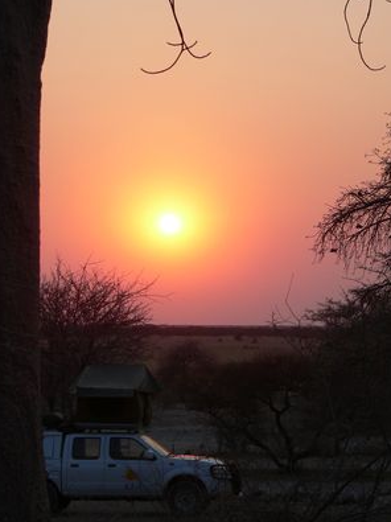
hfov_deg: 13.0
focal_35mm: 114
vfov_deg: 17.3
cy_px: 241
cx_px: 232
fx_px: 1718
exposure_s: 1/250
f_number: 4
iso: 80
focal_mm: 15
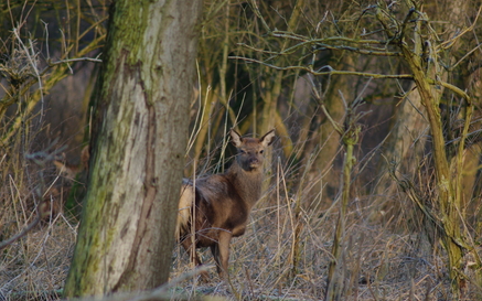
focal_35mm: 482
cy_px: 162
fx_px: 6331
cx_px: 253
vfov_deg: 2.7
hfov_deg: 4.4
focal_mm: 300
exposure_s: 1/180
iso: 200
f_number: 5.6
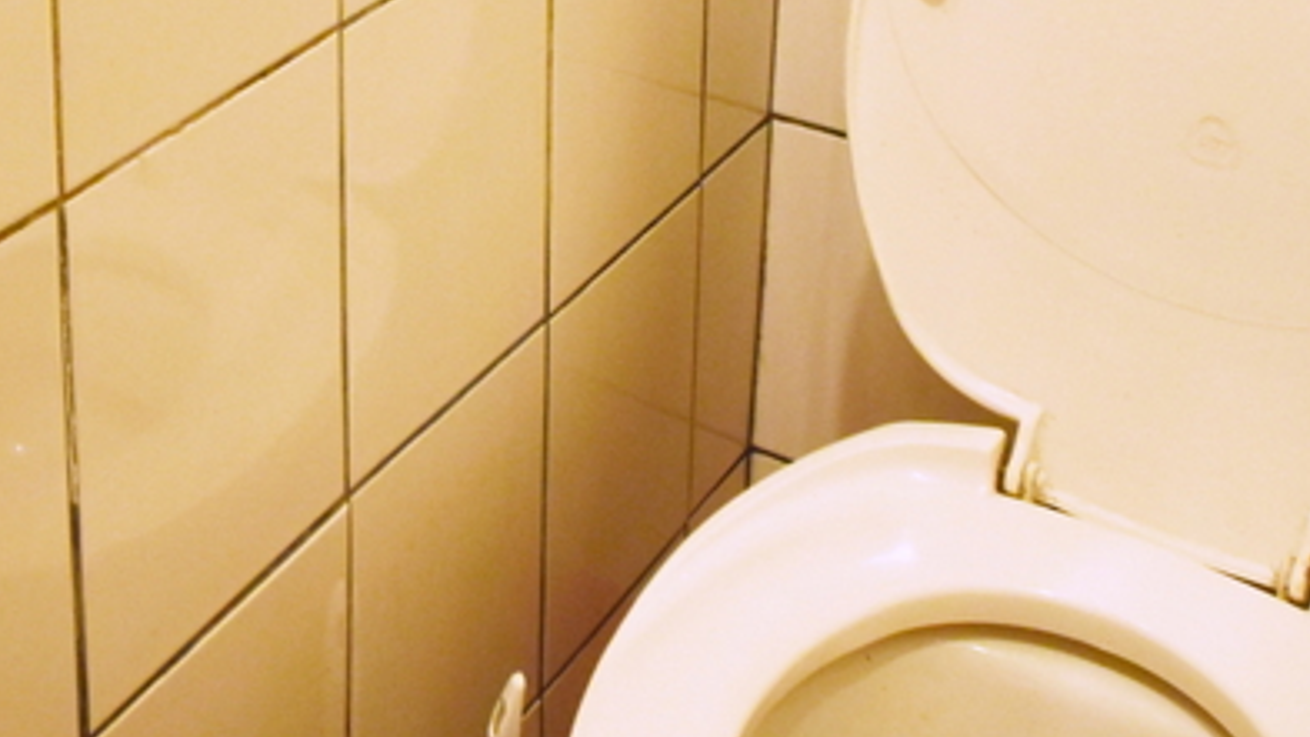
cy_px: -330
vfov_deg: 21.4
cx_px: 73
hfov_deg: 39.1
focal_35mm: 48
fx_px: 1667
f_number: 4.5
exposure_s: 1/15
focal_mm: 10
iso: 640
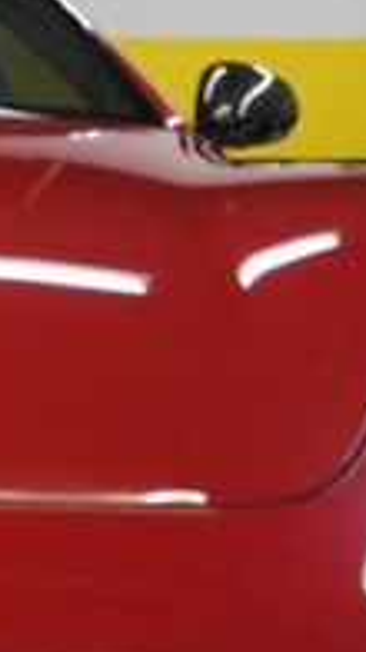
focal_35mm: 108
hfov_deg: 10.4
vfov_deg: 19.7
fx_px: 1862
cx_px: -359
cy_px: 526
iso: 250
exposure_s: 1/40
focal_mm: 21
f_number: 4
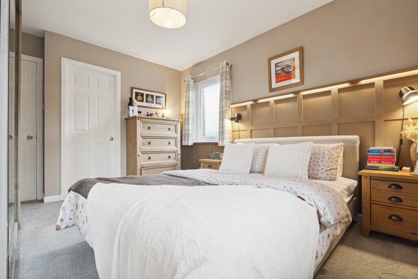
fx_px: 186
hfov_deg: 96.7
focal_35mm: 16
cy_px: 140
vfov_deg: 73.8
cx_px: 209
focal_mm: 16
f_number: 8
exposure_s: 1/50
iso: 4000
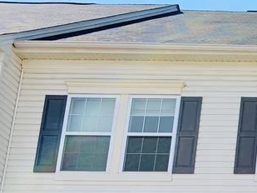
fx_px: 899
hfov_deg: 12.9
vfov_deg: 11.8
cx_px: 596
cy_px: 266
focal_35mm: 121
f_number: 1.8
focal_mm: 4.25
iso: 25
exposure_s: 1/1560
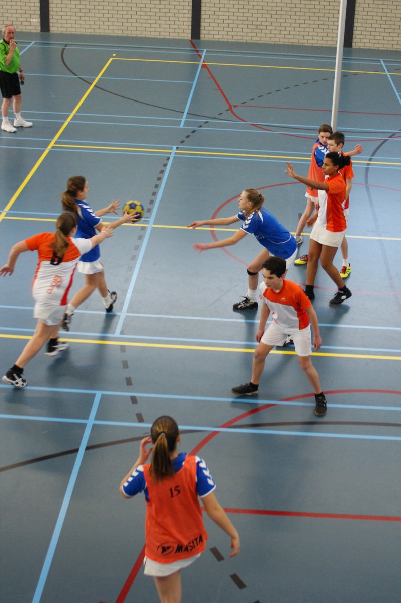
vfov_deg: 46.4
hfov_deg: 31.8
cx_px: 200
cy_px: 302
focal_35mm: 42
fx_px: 704
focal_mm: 28
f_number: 3.5
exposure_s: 1/160
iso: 800
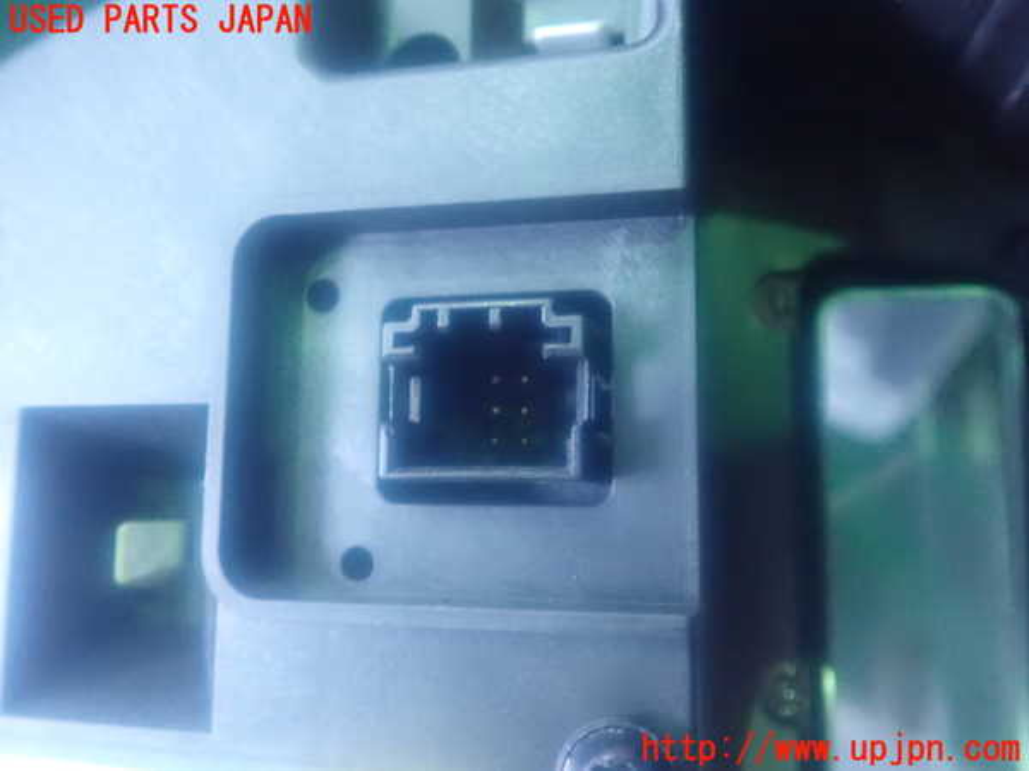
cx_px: 514
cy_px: 386
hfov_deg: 60.0
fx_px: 892
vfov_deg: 46.8
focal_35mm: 30
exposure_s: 1/20
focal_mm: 5.5
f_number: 2.3
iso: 1600
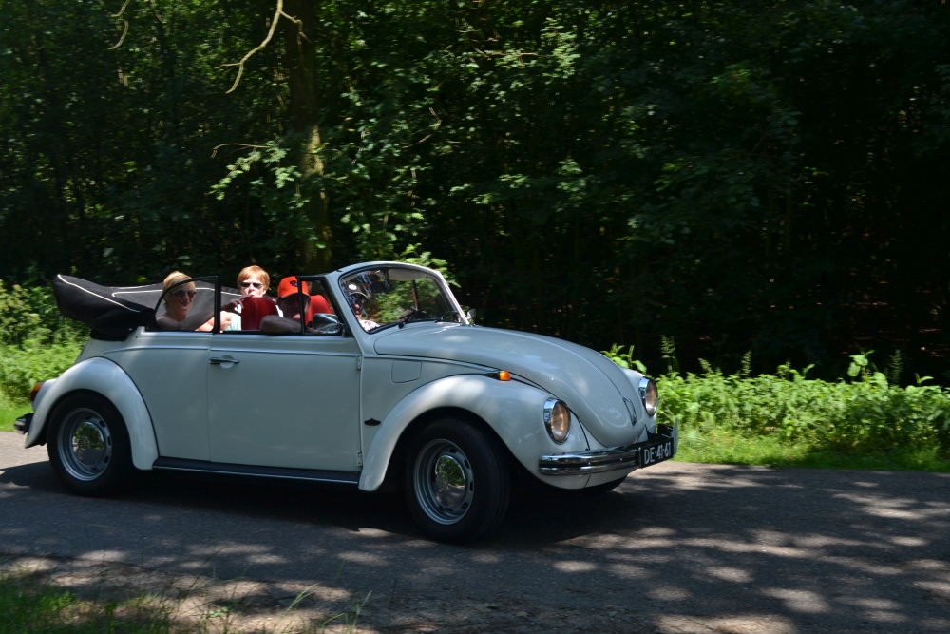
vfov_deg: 25.8
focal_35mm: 52
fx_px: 1386
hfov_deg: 37.8
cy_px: 317
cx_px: 475
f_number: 7.1
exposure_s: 1/200
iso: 100
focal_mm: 35
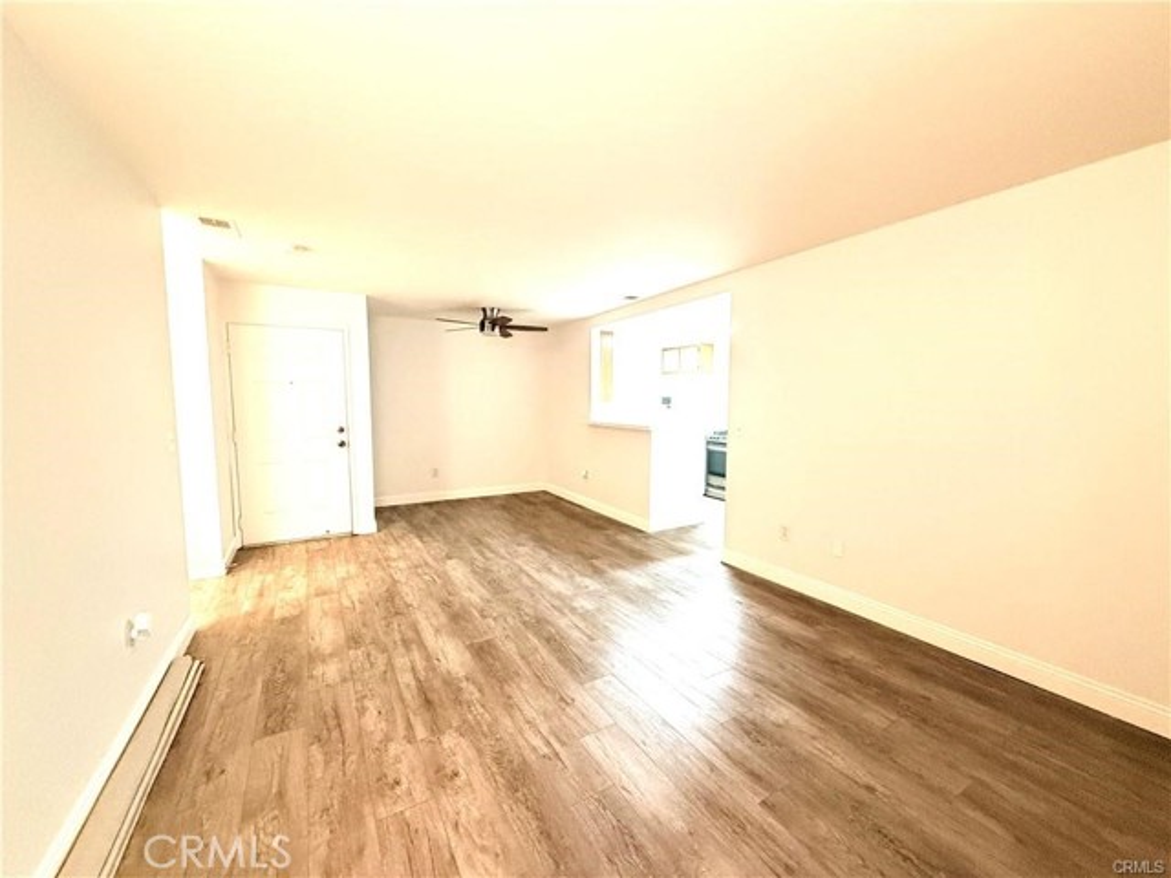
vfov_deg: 85.7
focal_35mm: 14
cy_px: 439
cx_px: 586
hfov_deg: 102.1
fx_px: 474
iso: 500
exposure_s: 1/60
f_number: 2.2
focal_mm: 2.22
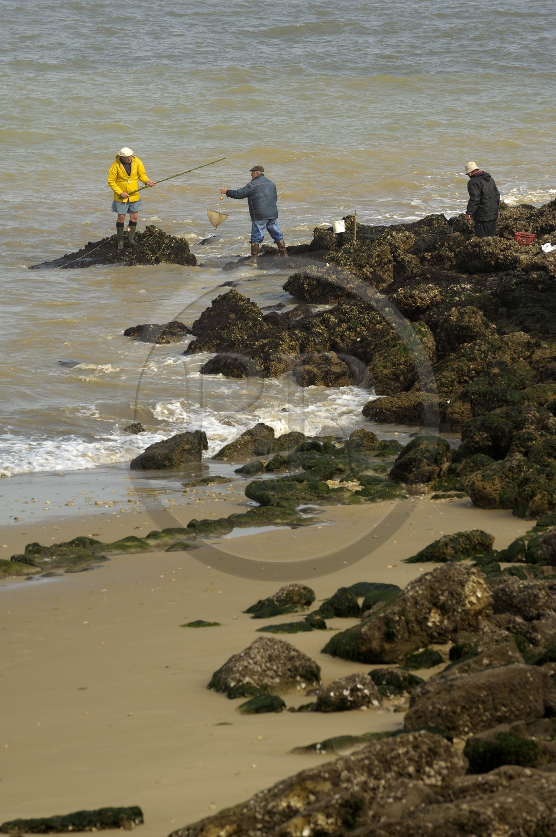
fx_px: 5925
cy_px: 418
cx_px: 278
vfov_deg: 8.1
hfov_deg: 5.4
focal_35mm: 255
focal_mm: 170
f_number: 5
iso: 100
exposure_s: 1/320
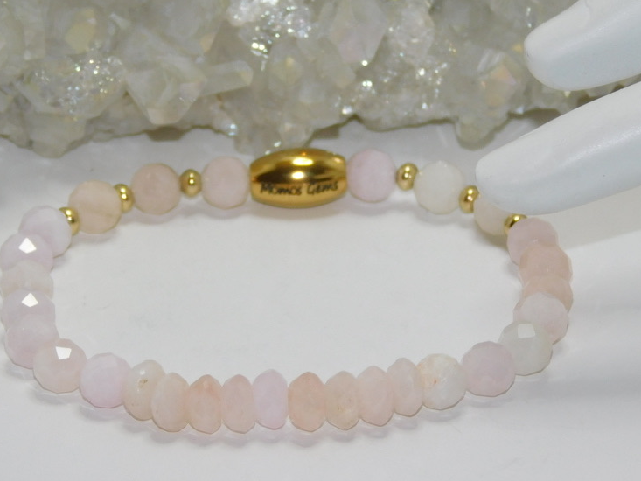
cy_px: 251
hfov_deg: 6.1
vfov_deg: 4.6
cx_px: 324
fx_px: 6001
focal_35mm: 324
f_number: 5.6
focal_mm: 41.3
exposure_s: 1/60
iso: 200
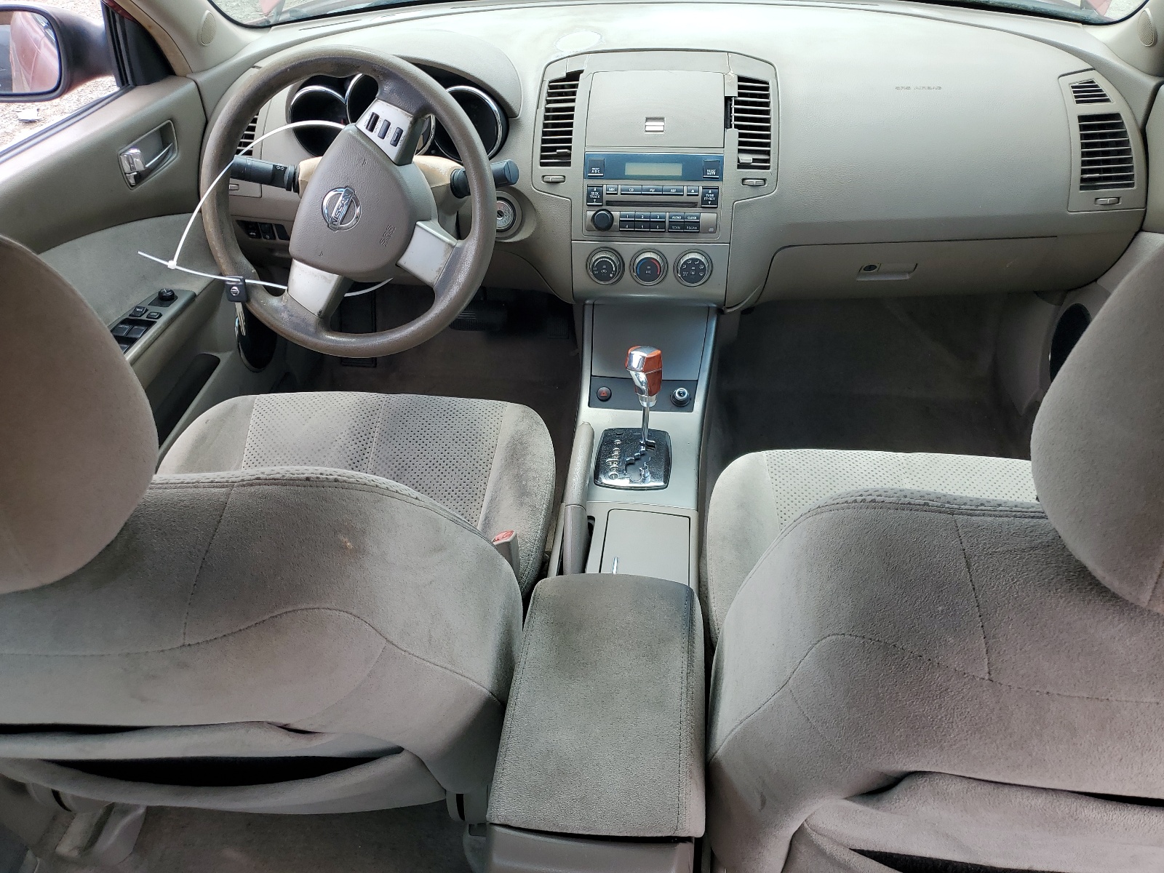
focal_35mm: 26
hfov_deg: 67.3
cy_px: 436
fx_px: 874
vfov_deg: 53.1
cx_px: 582
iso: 50
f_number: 1.5
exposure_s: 1/385
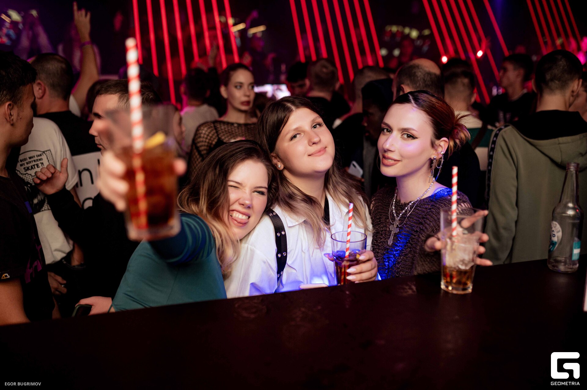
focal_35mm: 35
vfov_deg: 37.8
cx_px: 294
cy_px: 195
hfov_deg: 54.5
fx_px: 570
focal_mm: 35
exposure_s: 1/200
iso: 400
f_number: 2.2
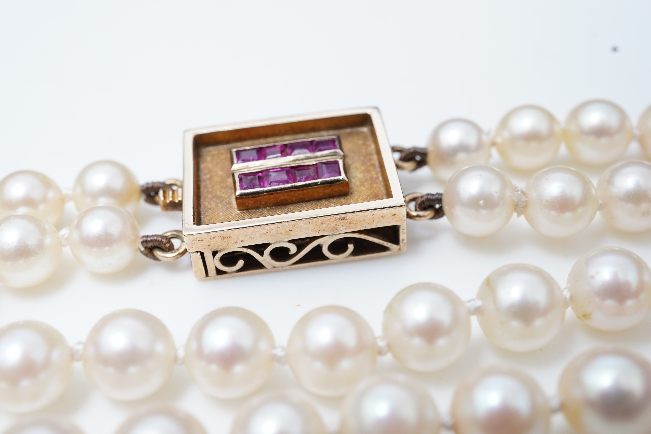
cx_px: 326
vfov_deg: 29.9
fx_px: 814
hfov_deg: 43.6
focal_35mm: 45
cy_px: 217
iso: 400
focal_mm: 30
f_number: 18
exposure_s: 1/125
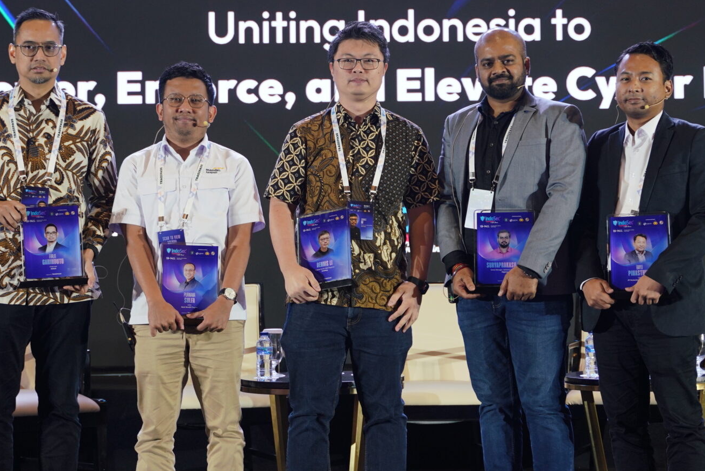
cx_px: 359
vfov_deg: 16.3
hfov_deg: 24.2
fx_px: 1645
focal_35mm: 84
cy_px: 200
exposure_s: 1/160
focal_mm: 43
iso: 640
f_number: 2.8
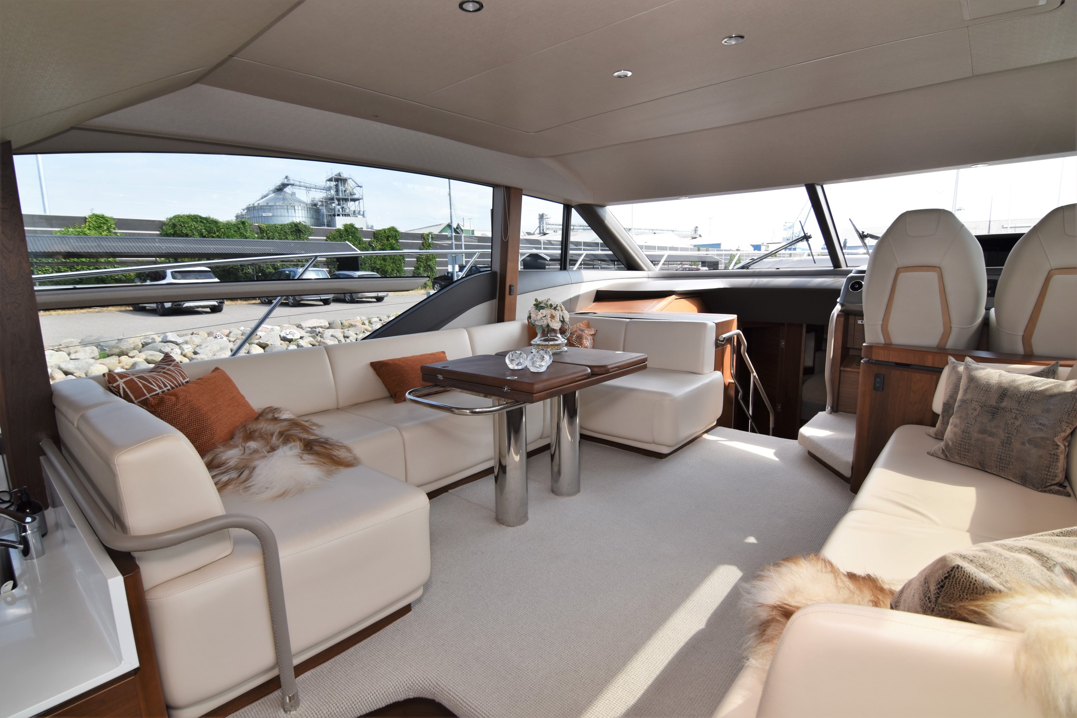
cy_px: 359
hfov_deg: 95.0
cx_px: 538
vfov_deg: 72.1
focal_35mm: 16
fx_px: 494
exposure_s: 1/125
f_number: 5.6
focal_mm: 11
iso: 125
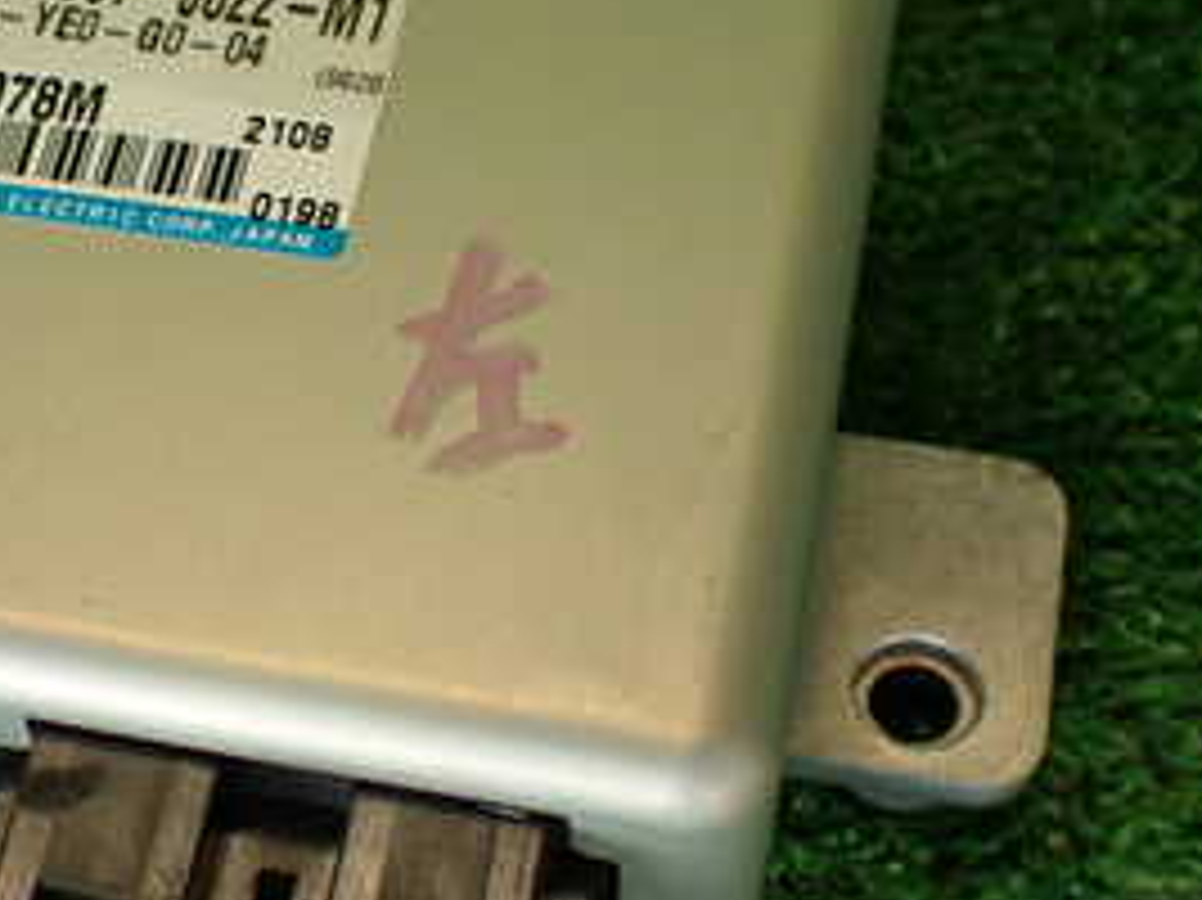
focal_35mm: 72
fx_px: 2499
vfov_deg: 20.4
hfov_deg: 26.3
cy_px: 472
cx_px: 171
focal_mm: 5.79
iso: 100
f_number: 2.4
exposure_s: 1/60
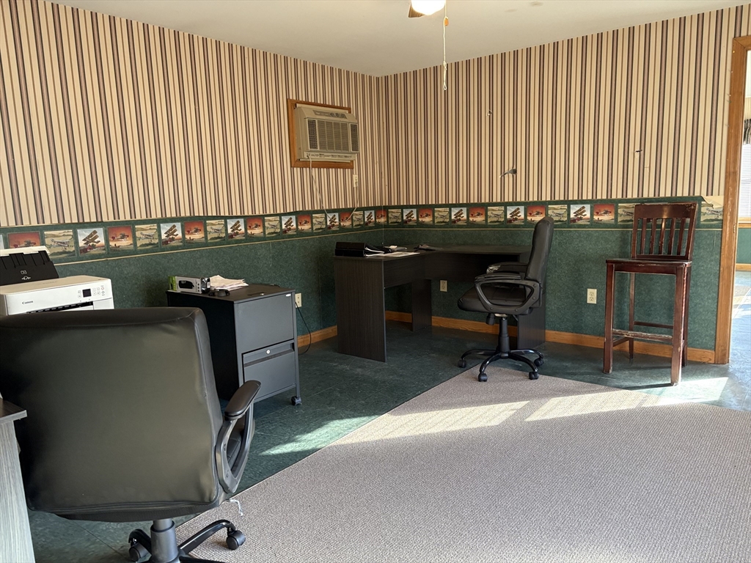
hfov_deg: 67.3
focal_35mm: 26
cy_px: 282
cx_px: 376
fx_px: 564
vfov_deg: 53.1
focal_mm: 5.96
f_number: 1.6
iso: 160
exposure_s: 1/60
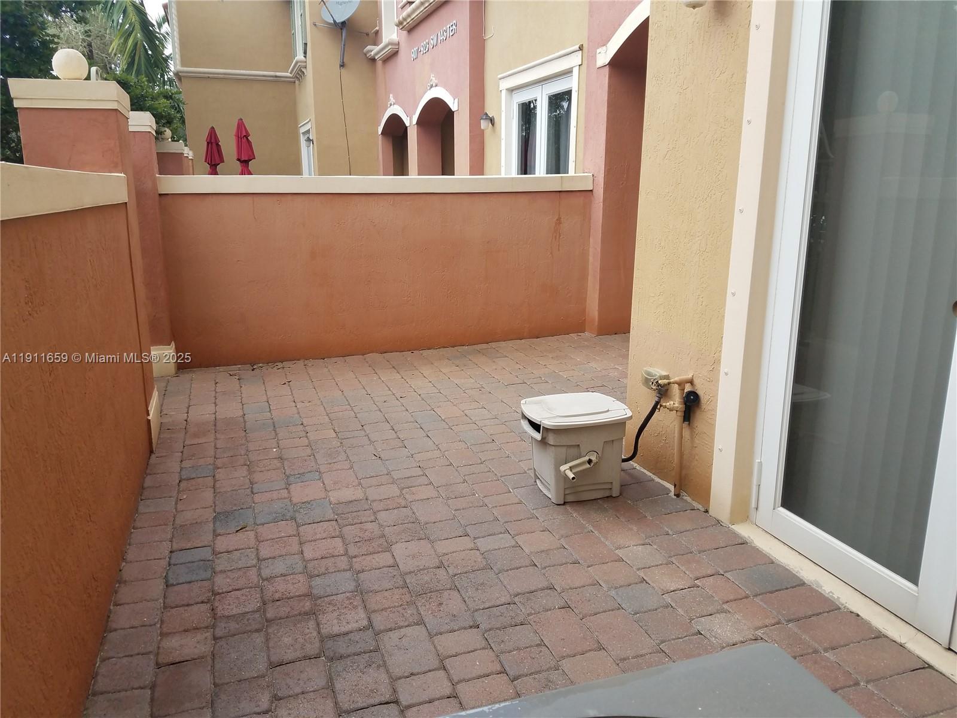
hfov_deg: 67.3
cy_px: 359
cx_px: 478
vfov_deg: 53.1
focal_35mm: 26
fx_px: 719
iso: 40
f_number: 1.7
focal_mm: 4.2
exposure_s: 1/483
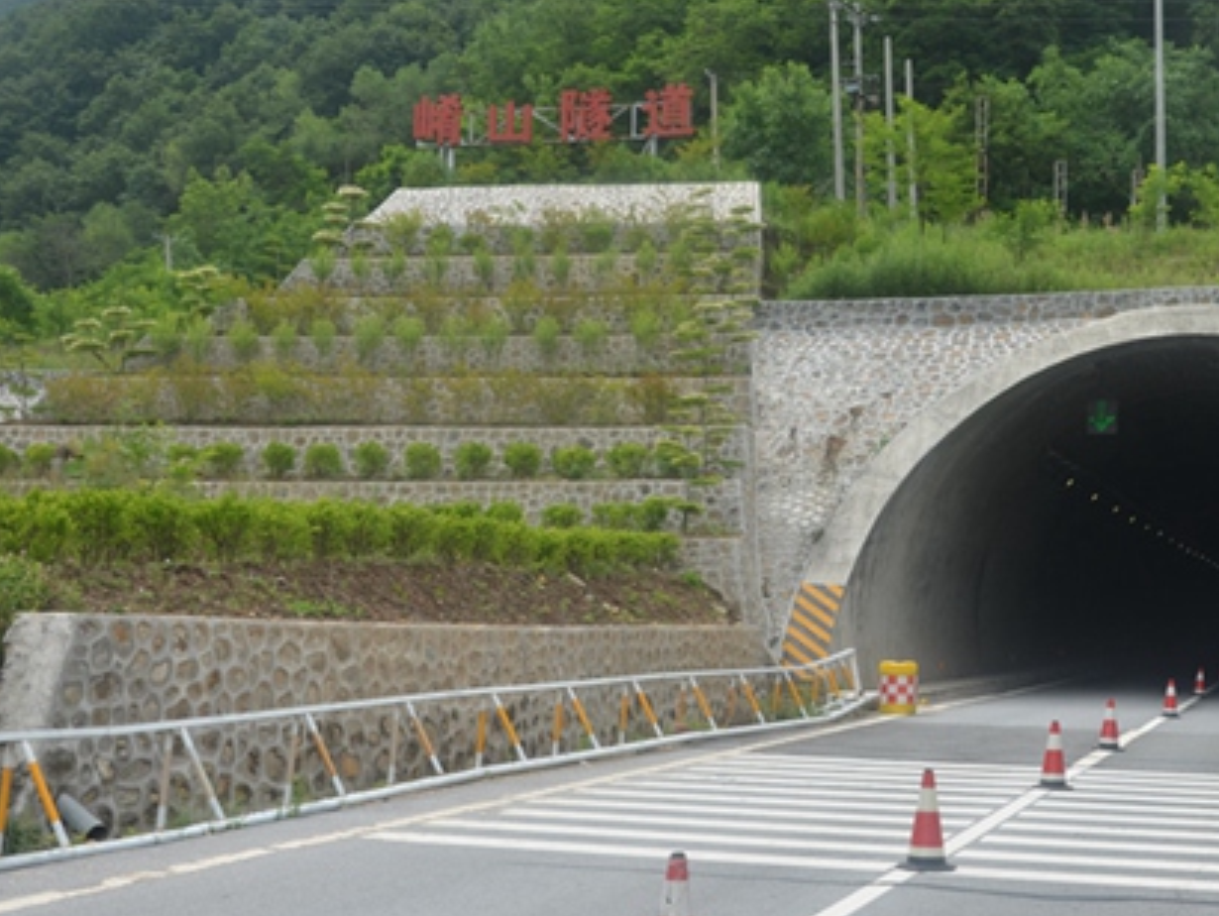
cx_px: 847
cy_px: 431
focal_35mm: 53
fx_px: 1857
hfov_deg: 35.8
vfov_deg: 27.7
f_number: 8
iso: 110
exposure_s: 1/250
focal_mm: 25
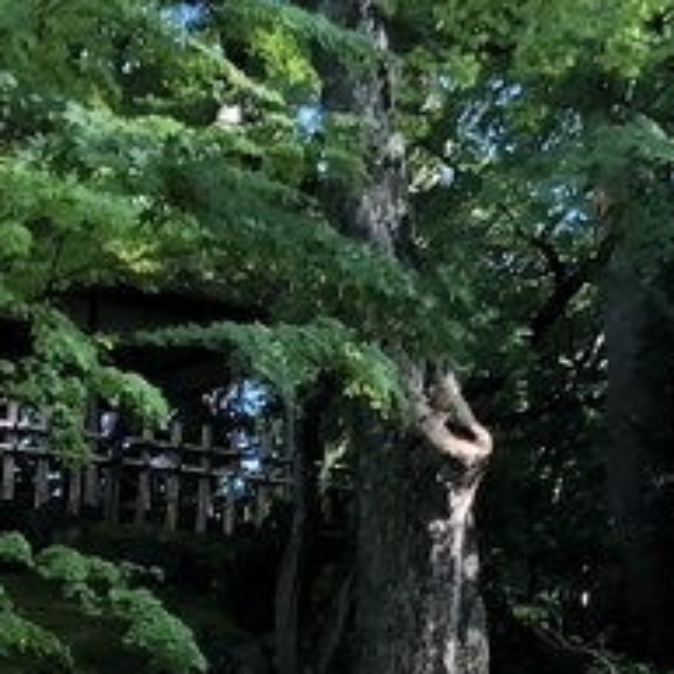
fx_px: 3392
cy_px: 999
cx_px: 21
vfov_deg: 10.9
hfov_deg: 11.3
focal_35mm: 154
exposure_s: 1/120
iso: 50
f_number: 1.8
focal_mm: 4
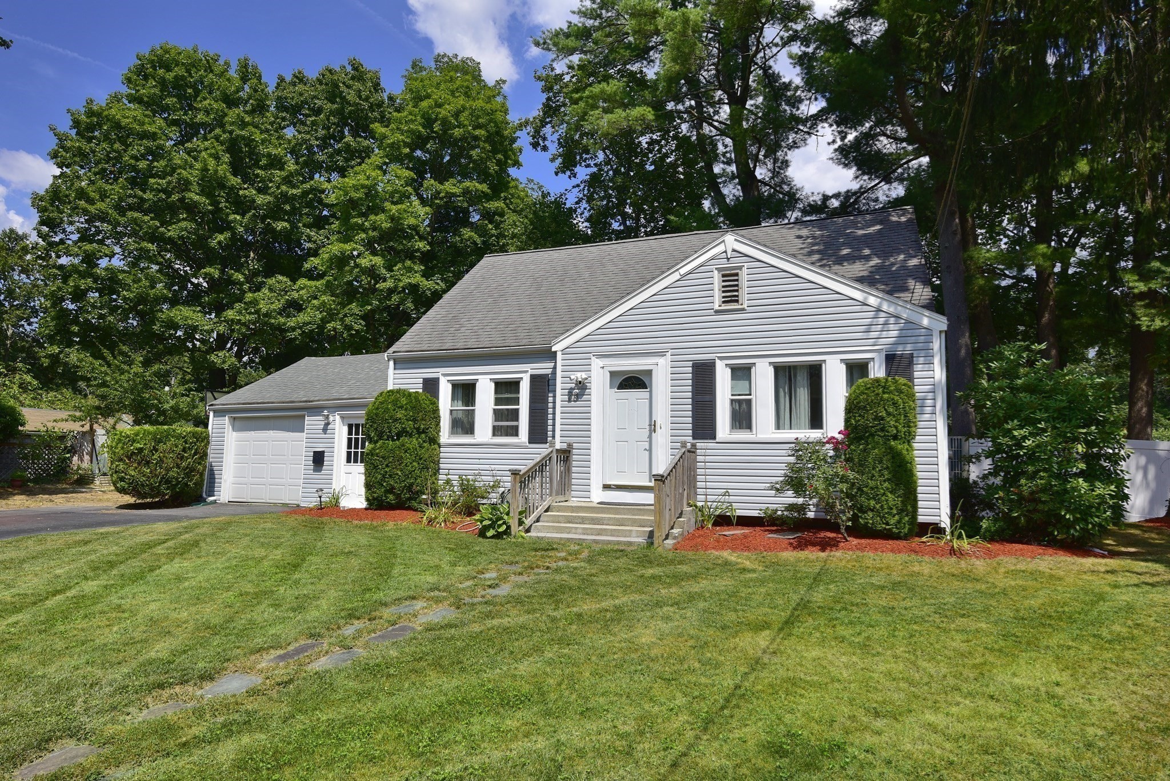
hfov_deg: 78.6
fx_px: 715
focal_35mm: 22
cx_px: 585
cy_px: 390
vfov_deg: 57.3
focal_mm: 22
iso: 400
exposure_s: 1/640
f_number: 13
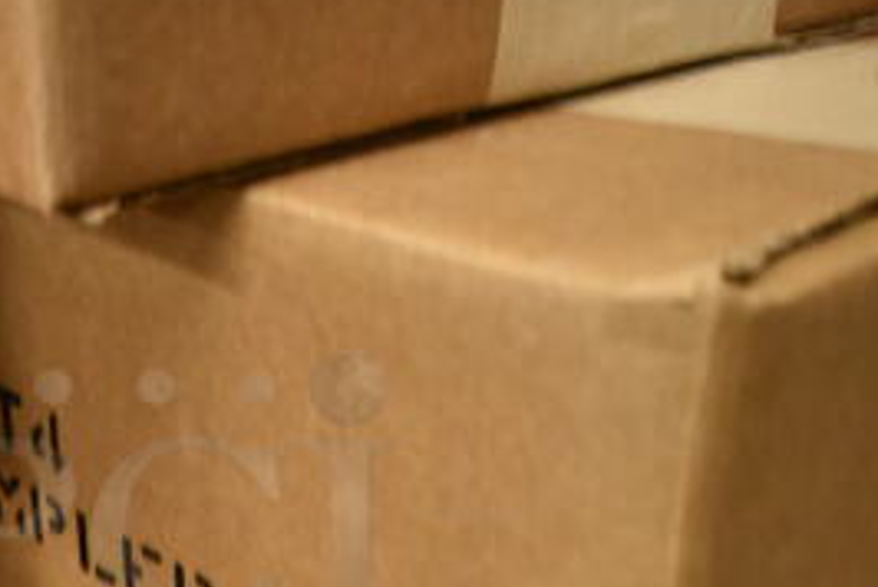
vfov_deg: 21.5
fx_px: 1514
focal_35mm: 62
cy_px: 521
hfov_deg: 31.4
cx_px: 155
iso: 3600
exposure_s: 1/125
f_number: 3.5
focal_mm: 18
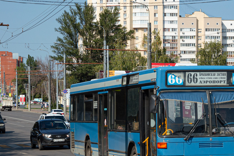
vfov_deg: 13.1
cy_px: 84
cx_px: 167
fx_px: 675
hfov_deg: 19.6
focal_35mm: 104
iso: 100
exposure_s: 1/1000
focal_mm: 40
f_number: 6.3
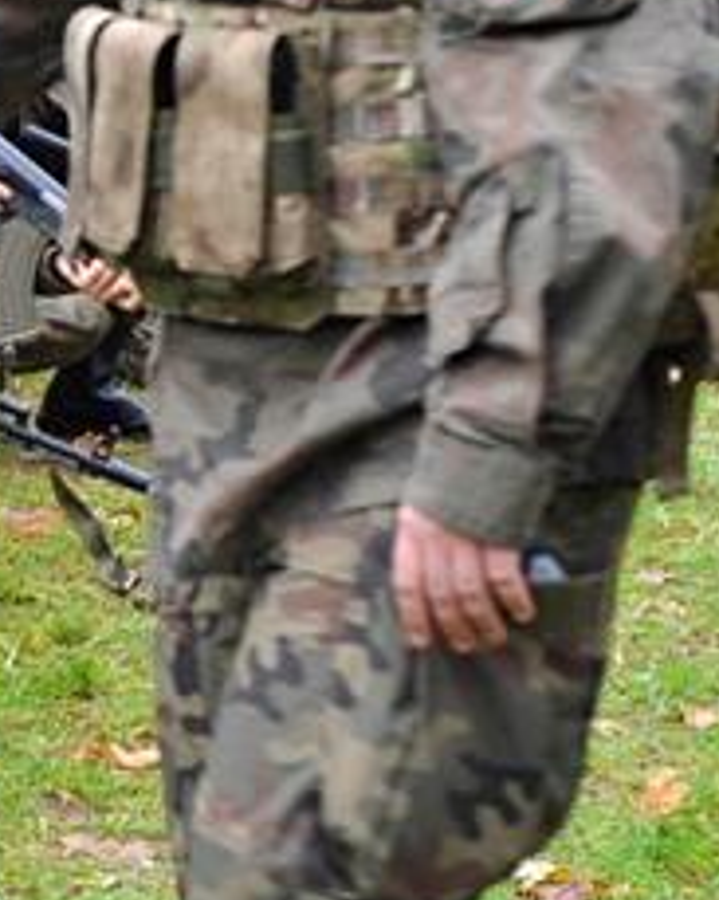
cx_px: -275
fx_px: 4445
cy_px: 299
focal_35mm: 167
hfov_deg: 9.1
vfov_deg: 11.5
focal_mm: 48
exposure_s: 1/100
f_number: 5
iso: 640
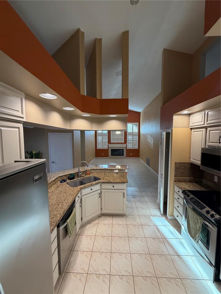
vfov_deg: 102.1
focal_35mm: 14
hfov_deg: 85.7
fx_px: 119
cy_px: 147
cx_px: 110
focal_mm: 2.22
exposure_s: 1/120
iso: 160
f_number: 2.2
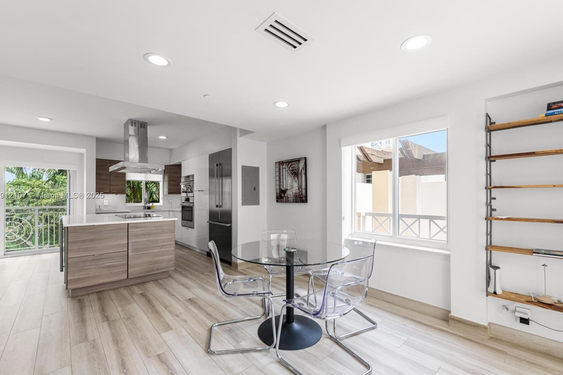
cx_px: 284
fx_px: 250
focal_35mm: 16
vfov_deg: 73.7
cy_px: 196
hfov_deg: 96.8
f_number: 9
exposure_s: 1/15
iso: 400
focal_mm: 15
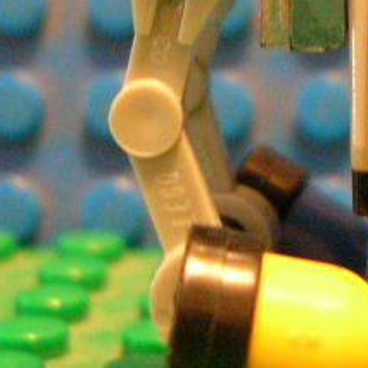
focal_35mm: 149
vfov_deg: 11.4
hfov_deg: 11.6
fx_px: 1792
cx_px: 380
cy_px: -102
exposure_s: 1/1.5
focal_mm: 5.8
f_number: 2.8
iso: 200
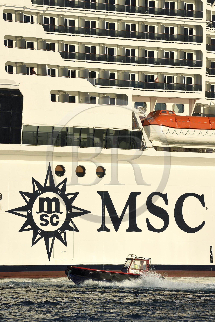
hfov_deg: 6.9
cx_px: 108
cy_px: 161
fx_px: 1794
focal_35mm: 200
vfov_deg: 10.3
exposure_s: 1/640
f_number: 10
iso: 200
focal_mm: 200
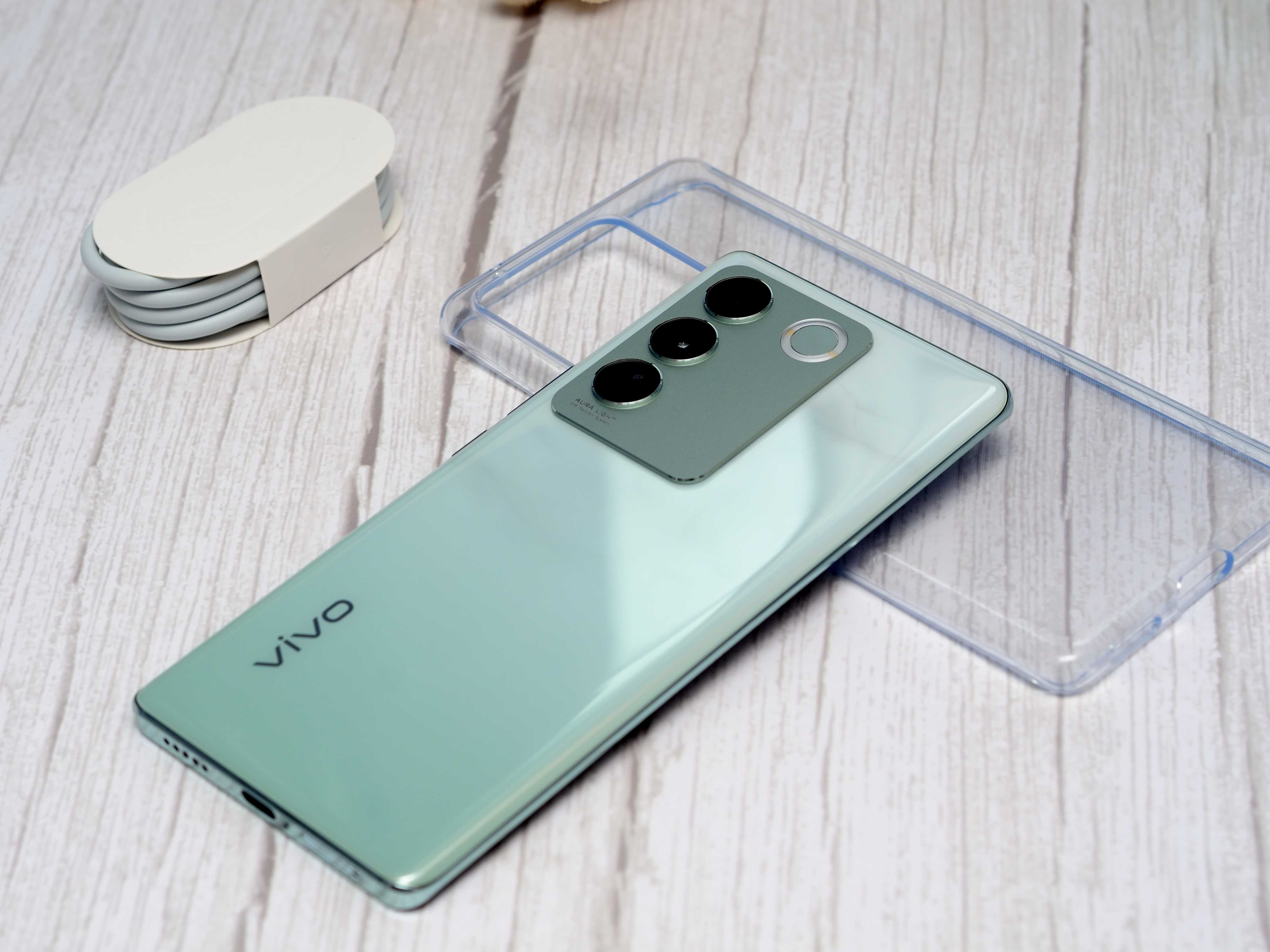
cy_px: 474
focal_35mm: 82
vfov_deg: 18.0
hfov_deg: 23.8
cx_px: 569
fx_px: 3009
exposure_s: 1/60.2
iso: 200
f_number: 5.6
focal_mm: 50
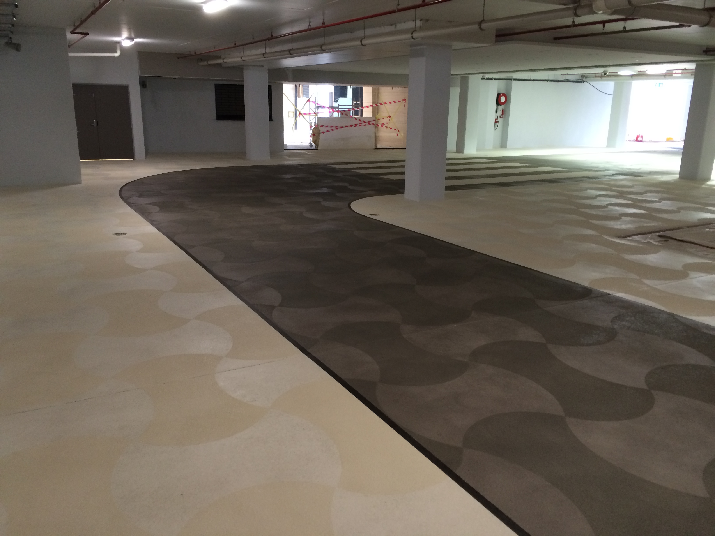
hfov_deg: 61.7
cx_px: 358
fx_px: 599
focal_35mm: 29
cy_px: 268
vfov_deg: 48.2
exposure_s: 1/33
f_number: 2.2
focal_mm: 4.15
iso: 200
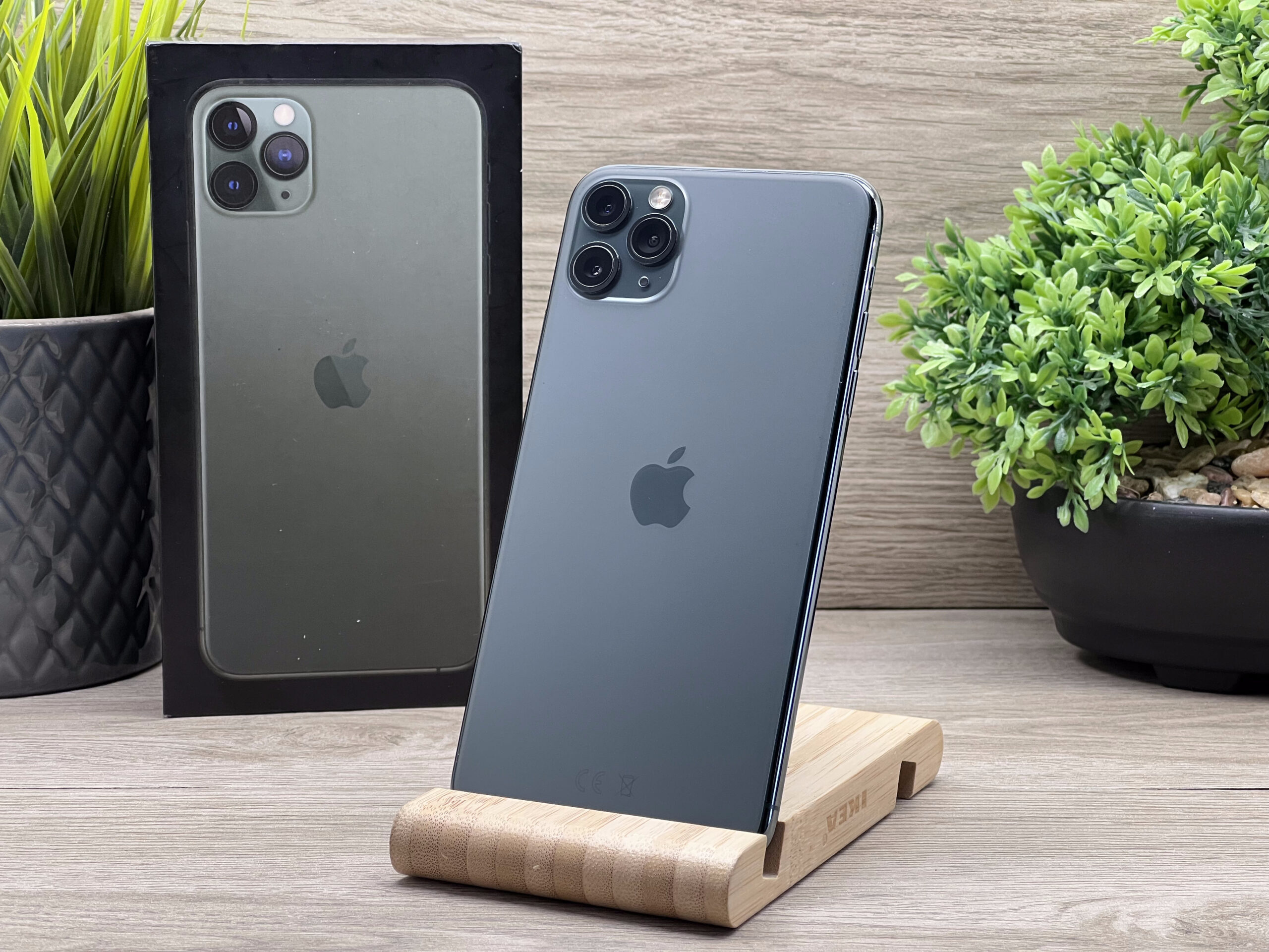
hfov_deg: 25.3
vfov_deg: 19.1
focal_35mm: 77
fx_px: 2823
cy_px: 476
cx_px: 634
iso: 125
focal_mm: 9
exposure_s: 1/99
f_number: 2.8
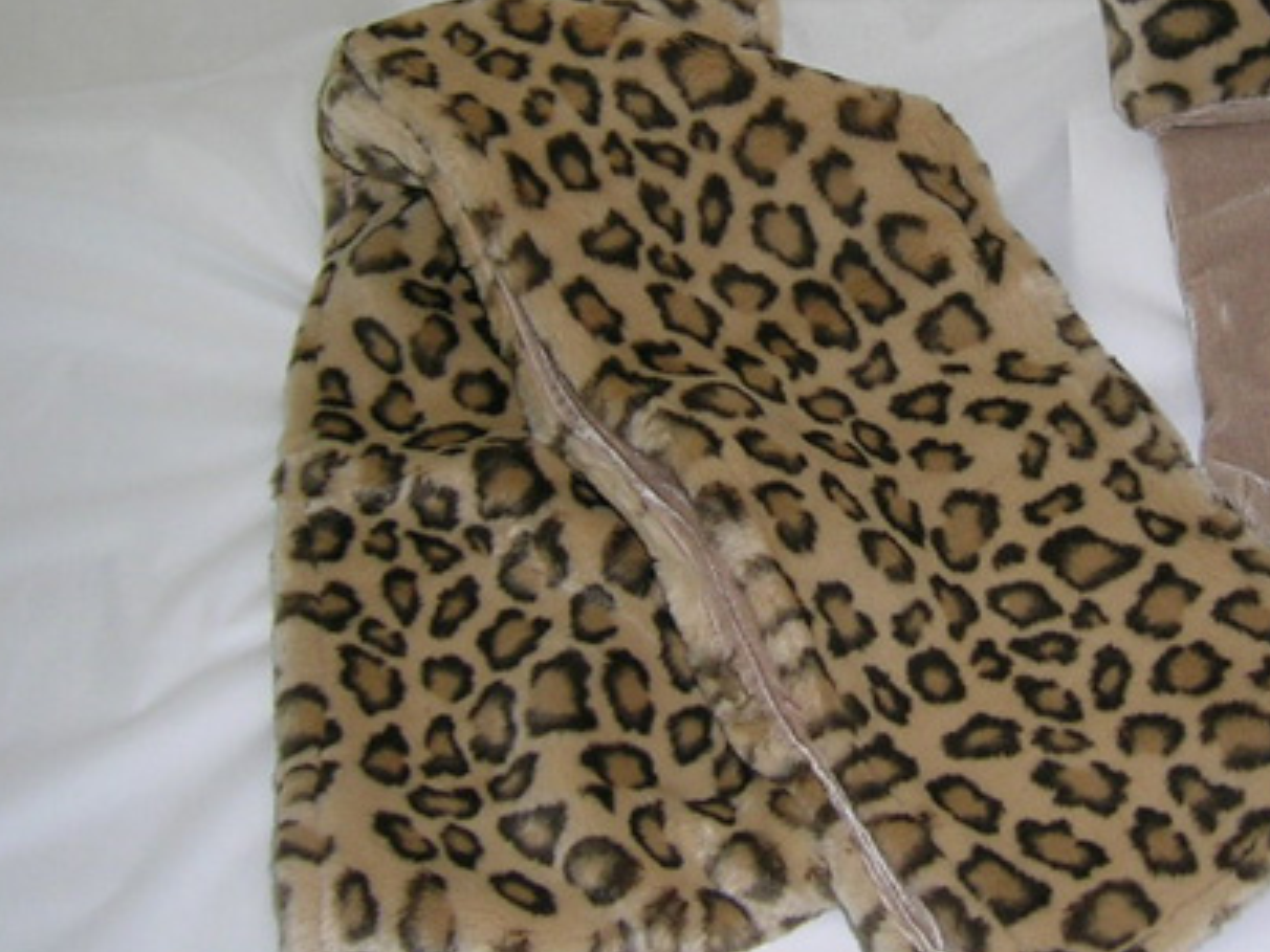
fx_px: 1908
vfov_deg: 28.0
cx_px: 899
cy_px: 449
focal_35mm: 52
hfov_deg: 36.2
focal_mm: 5.4
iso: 50
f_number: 2.8
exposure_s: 1/60.1
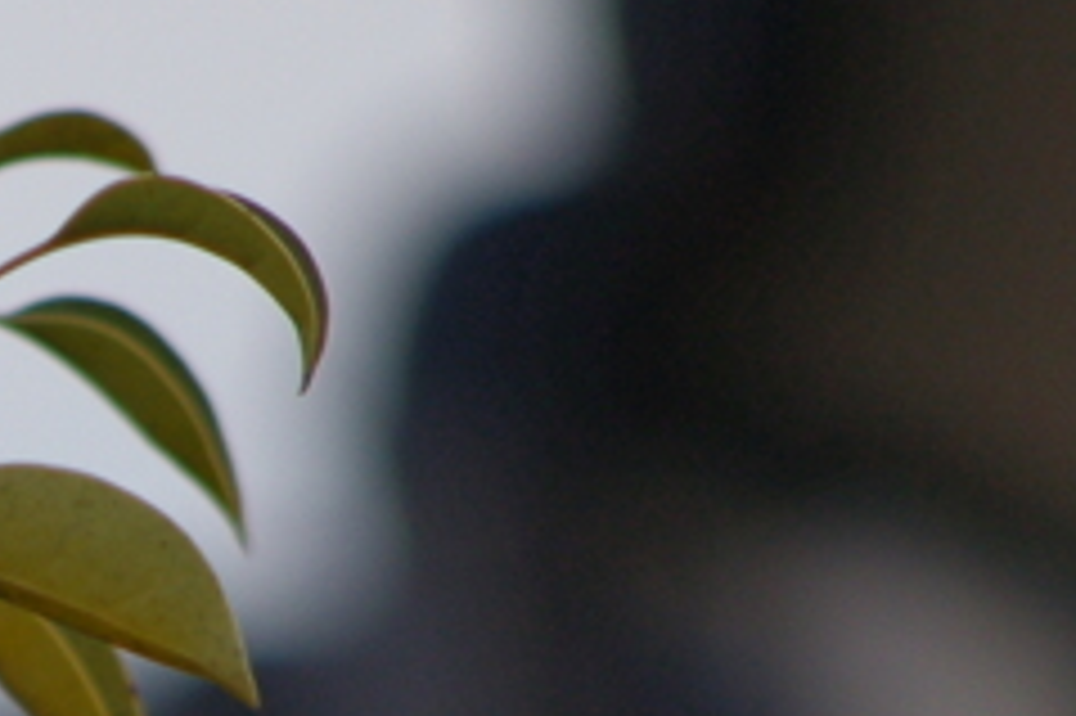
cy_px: 932
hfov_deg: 1.1
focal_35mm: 1929
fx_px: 57614
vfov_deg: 0.7
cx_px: -428
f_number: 6.3
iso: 400
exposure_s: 1/800
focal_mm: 300
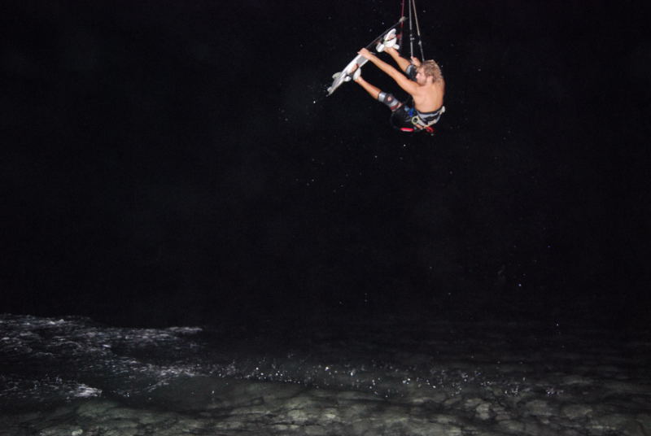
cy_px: 218
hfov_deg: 53.1
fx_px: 652
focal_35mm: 36
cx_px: 326
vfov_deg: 37.0
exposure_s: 1/60
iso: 1600
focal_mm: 24
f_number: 4
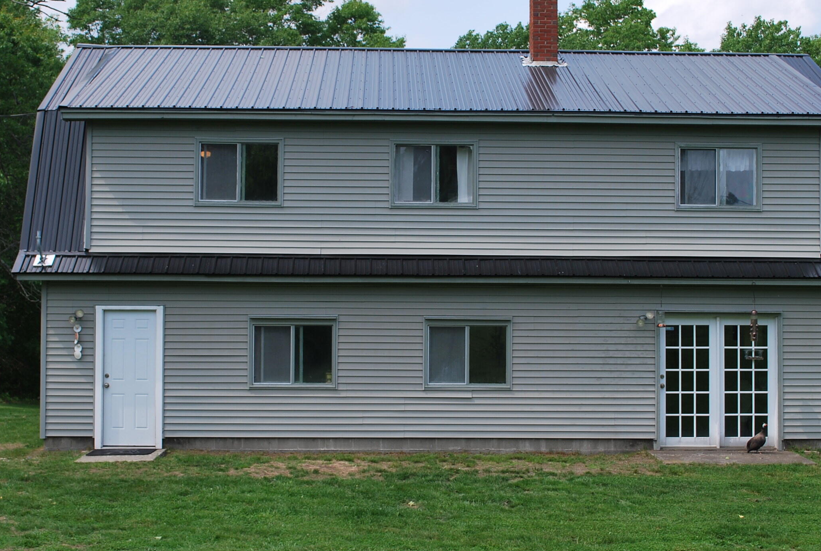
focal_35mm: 55
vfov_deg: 24.7
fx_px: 1257
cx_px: 415
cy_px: 287
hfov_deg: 36.2
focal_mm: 26
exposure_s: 1/200
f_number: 7.1
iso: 100
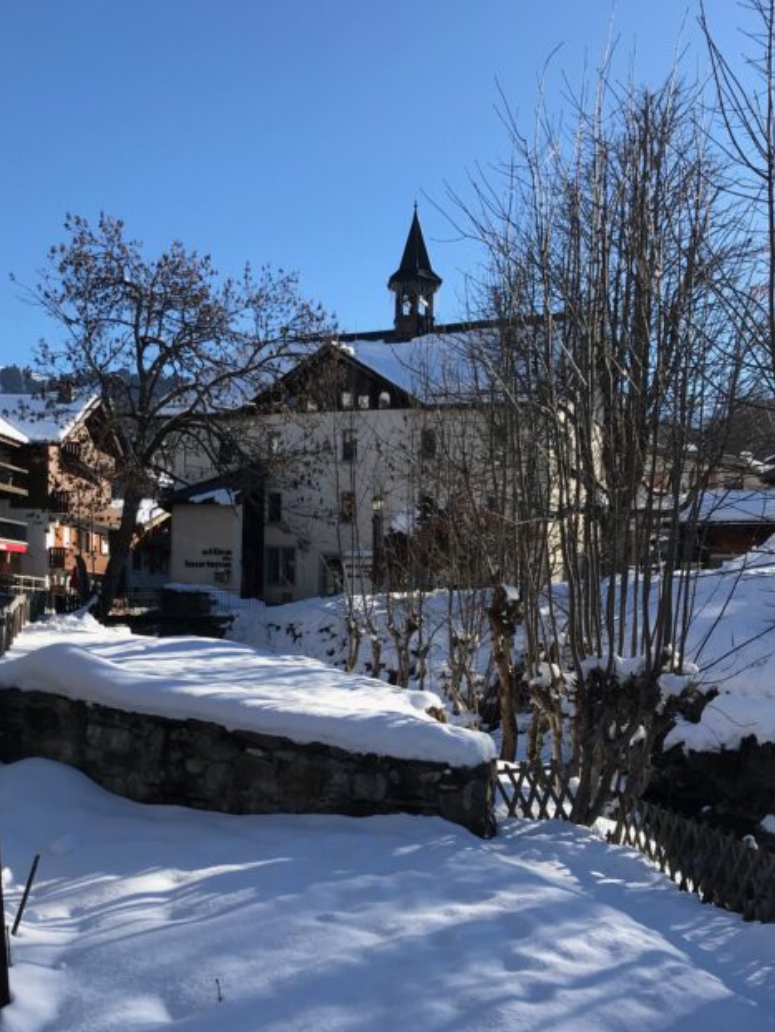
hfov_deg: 39.7
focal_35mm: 36
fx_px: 1074
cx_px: 393
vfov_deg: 50.9
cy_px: 637
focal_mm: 3.99
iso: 20
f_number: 1.8
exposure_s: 1/1773
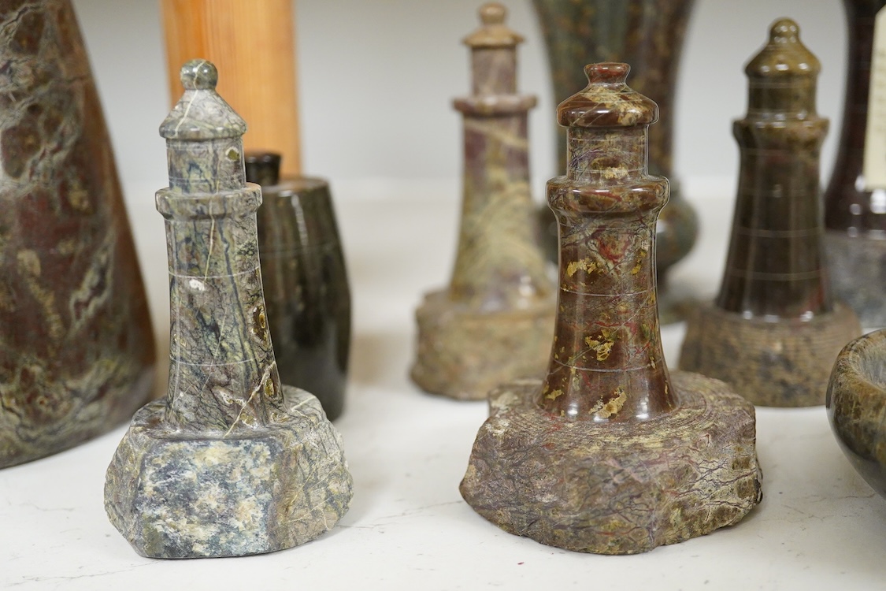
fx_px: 1107
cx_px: 443
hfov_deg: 43.6
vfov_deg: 29.9
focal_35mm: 45
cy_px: 296
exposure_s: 1/160
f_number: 3.5
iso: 2500
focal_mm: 30
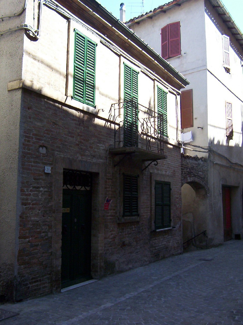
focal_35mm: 36
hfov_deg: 39.7
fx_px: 337
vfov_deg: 51.4
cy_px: 162
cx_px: 122
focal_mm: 5.54
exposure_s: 1/596
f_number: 2.76
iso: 100
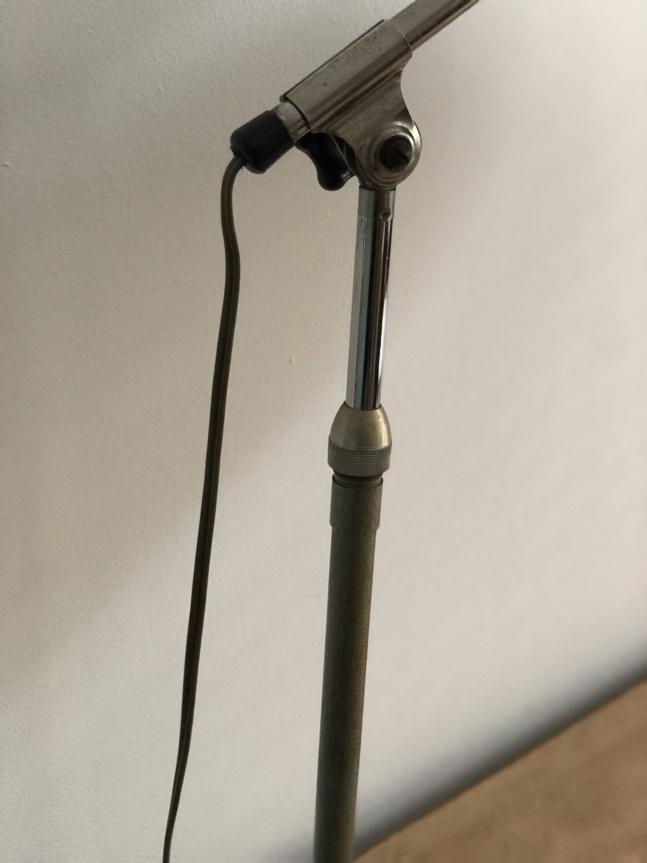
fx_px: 1296
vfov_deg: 36.8
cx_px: 324
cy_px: 432
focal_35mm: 52
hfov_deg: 28.0
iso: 160
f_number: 2.4
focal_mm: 6
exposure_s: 1/20
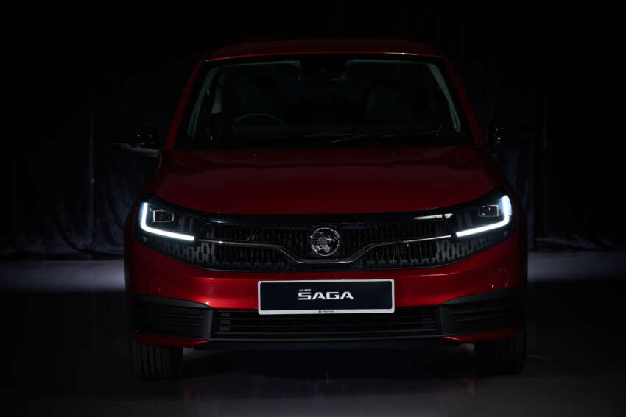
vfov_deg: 12.2
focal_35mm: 112
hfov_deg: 18.3
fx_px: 1948
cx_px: 313
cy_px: 208
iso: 320
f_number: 5.6
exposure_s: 1/10
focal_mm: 112
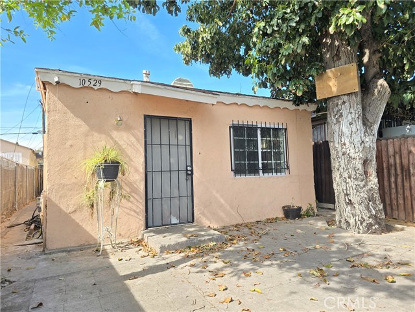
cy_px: 156
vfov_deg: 58.9
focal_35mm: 23
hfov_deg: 73.9
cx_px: 208
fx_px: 276
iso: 12
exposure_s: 1/193
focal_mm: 6.3
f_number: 1.7
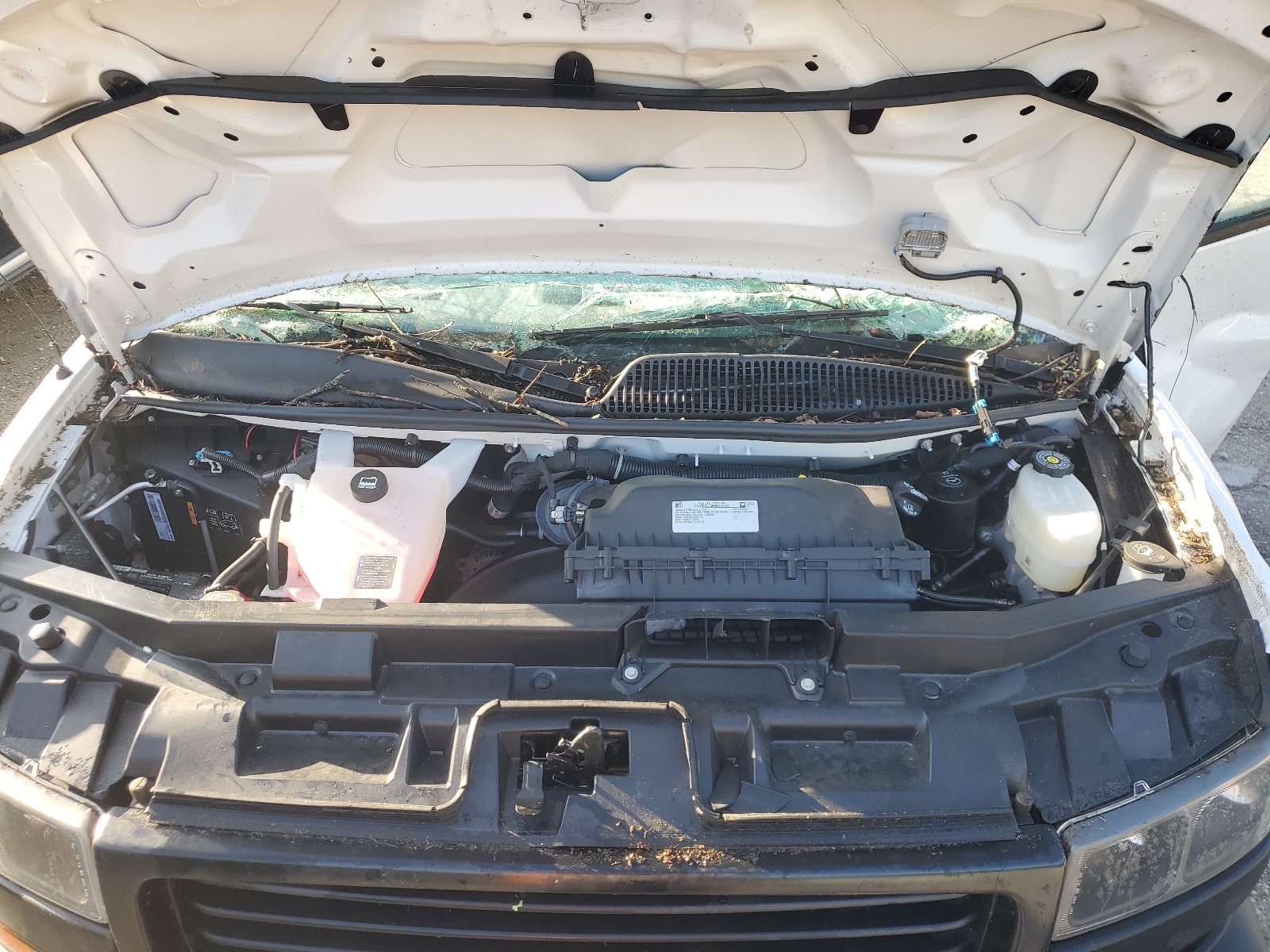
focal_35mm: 26
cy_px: 476
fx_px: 954
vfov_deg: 53.1
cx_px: 635
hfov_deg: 67.3
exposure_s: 1/278
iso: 50
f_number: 1.5
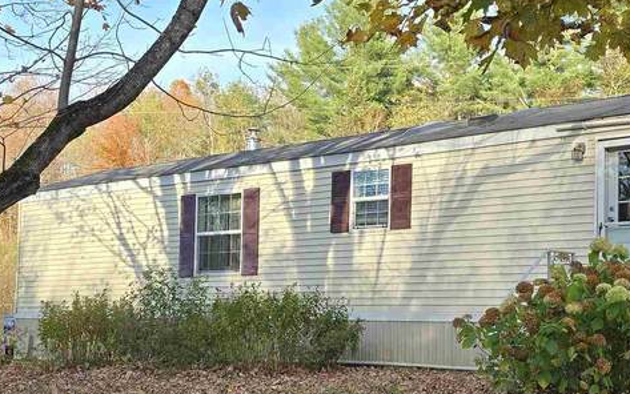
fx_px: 1134
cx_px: 348
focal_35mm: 66
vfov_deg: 19.7
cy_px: 244
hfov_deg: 31.0
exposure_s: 1/180
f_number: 1.7
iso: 12
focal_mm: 6.3
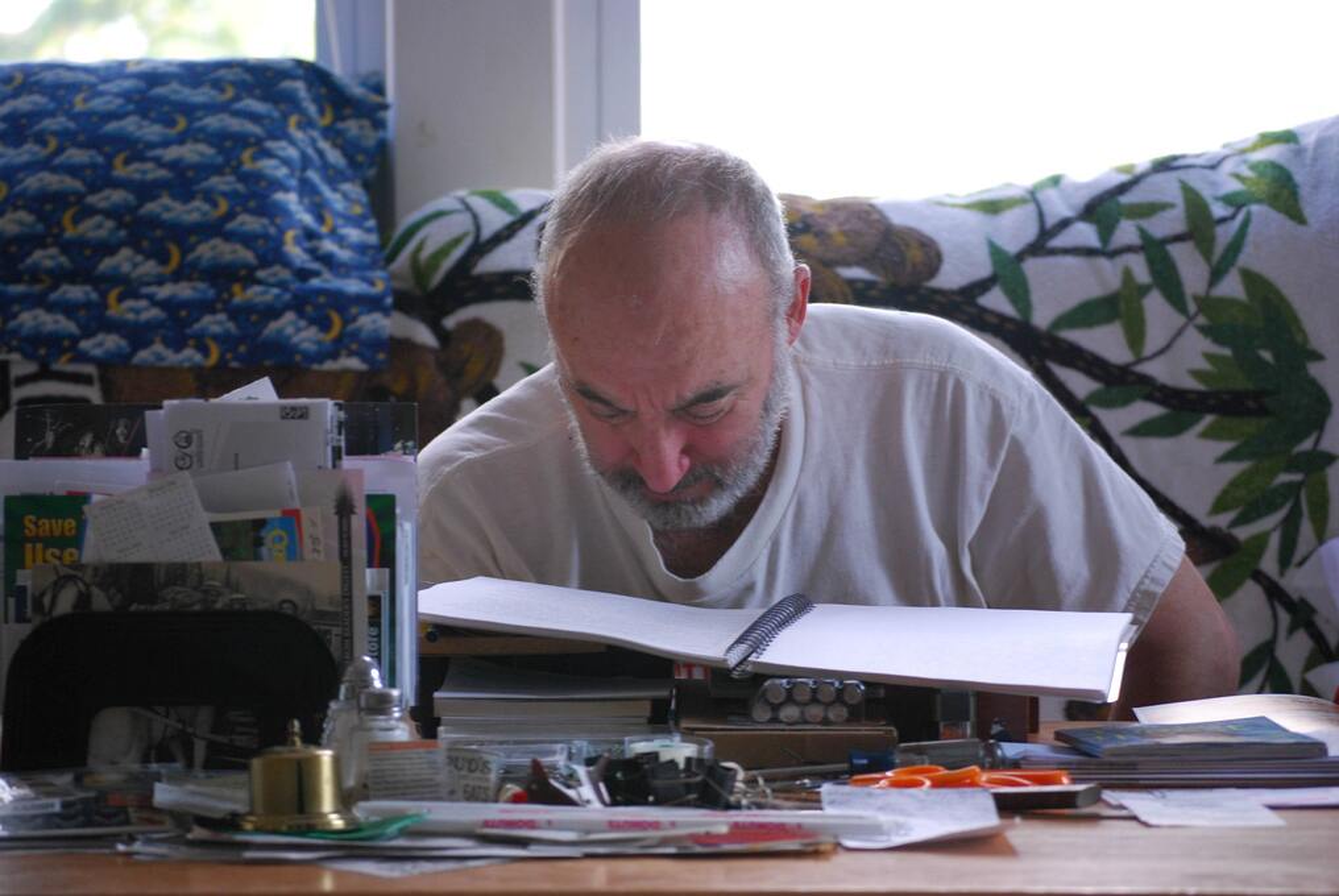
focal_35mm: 102
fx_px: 3798
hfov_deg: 20.0
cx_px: 670
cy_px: 448
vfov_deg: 13.5
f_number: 4.2
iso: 720
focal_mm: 68
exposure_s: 1/30
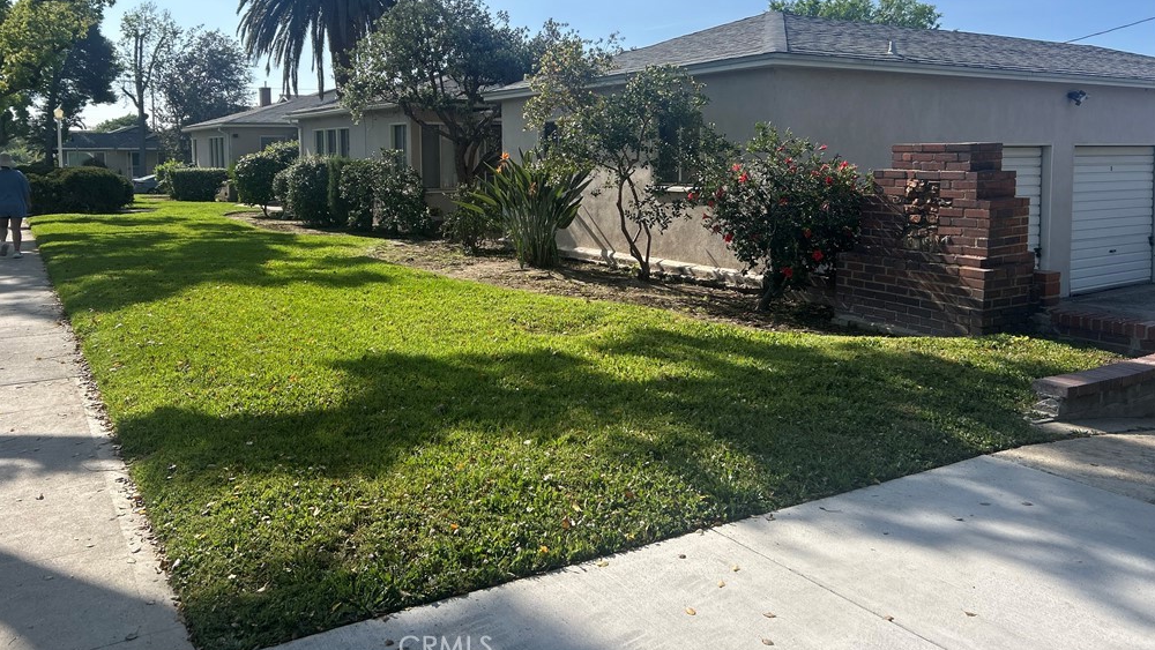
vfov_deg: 39.7
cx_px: 571
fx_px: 888
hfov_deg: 66.1
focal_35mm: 29
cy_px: 219
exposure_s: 1/3968
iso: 50
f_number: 1.5
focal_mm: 5.7
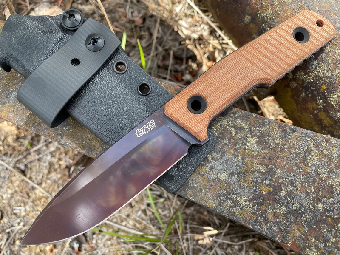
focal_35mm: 26
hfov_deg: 67.3
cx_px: 170
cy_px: 128
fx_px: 255
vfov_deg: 53.1
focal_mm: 4.2
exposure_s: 1/216
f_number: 1.6
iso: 32
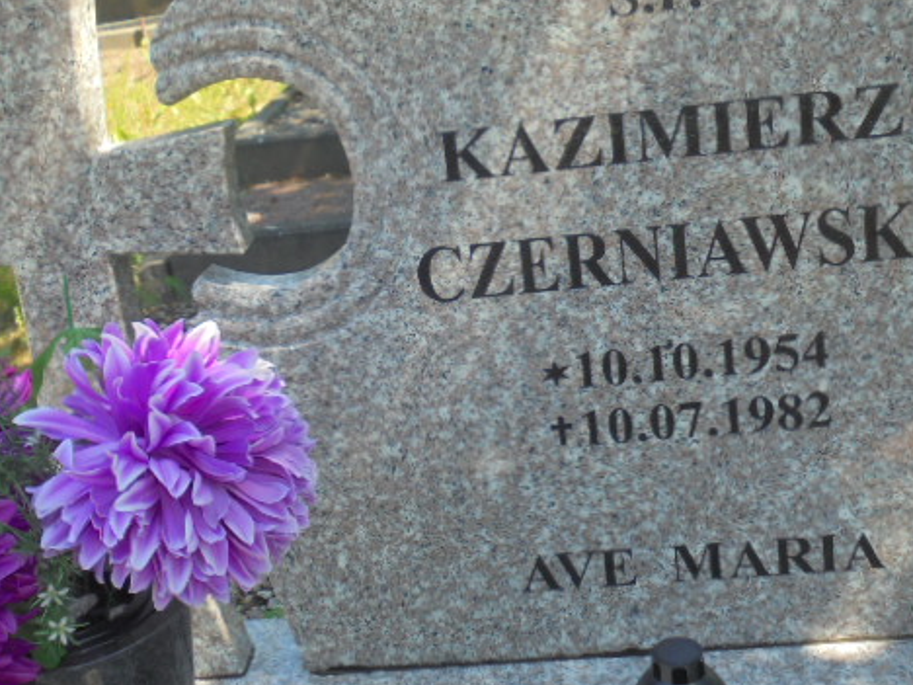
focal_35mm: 52
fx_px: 1372
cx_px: 435
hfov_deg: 36.8
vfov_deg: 28.0
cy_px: 275
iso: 100
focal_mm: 6.9
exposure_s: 1/160
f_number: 4.2
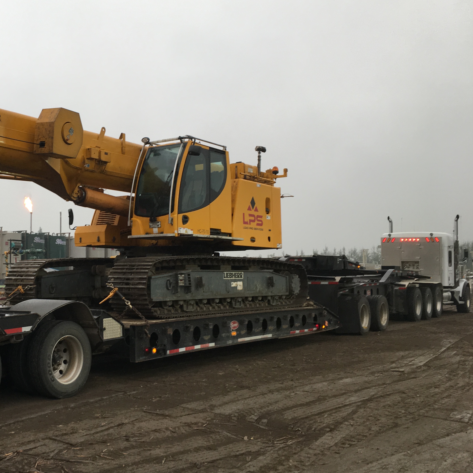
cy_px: 236
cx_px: 79
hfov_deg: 37.4
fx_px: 665
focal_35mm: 43
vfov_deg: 39.2
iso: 40
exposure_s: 1/120
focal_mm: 4.15
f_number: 2.2
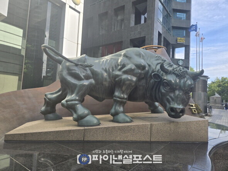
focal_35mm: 23
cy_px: 86
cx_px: 114
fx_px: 151
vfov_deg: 58.9
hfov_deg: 73.9
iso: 80
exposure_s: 1/2657
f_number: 1.8
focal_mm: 5.4
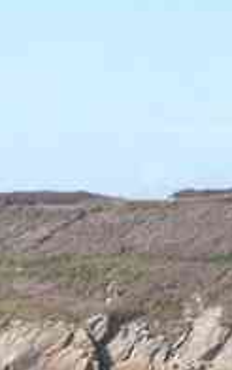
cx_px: 51
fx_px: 2663
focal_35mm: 264
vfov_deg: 7.8
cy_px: 489
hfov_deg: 5.0
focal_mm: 6
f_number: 8
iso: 100
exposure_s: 1/160
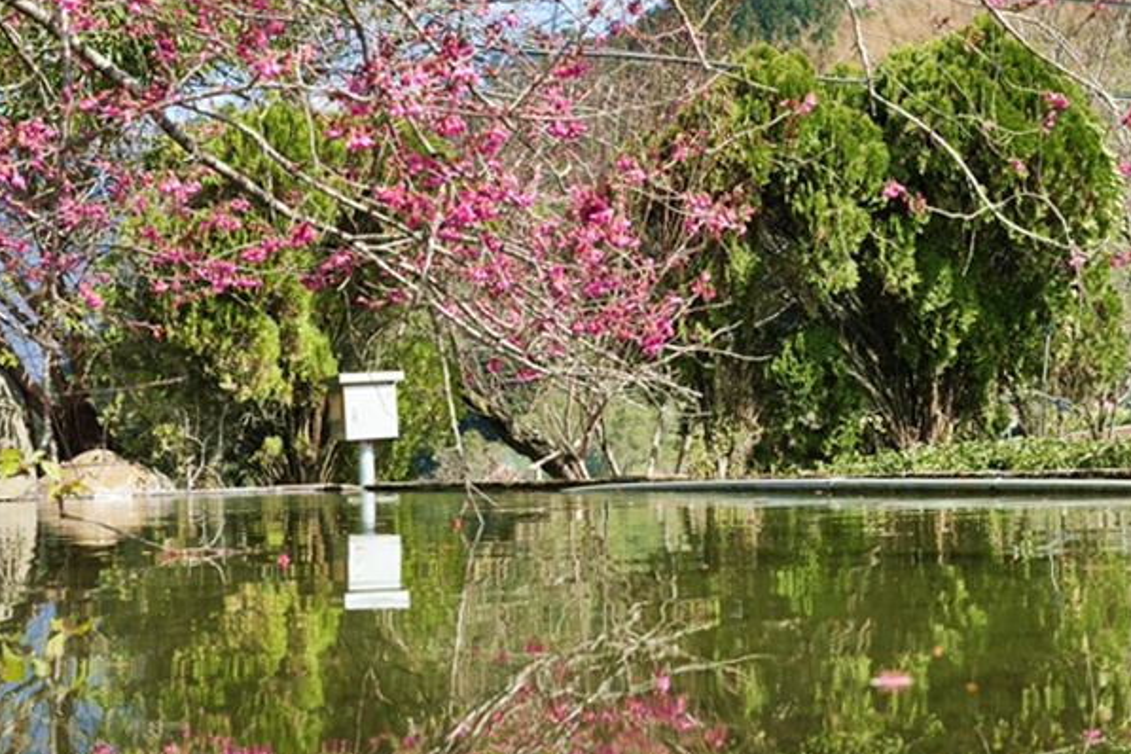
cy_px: 399
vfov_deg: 21.9
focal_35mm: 62
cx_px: 754
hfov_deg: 32.1
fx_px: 1948
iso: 500
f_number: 8
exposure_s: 1/500
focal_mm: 37
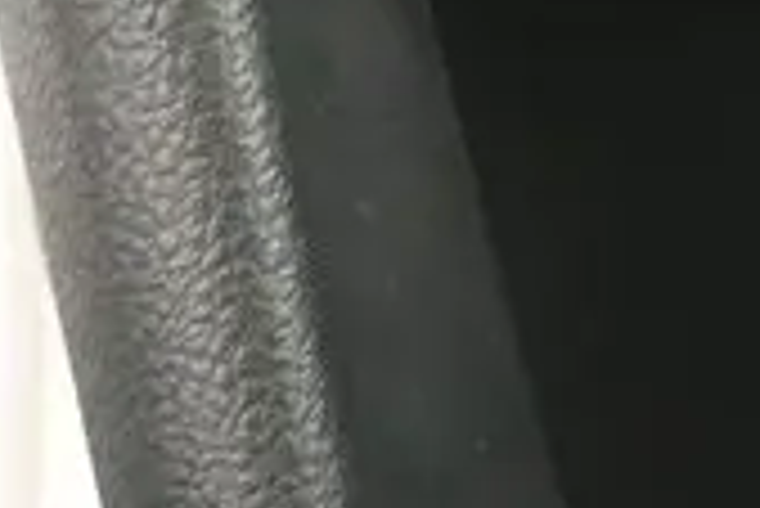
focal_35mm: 187
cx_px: 1983
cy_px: -888
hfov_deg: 9.5
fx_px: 3942
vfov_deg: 6.8
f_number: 3.8
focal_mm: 20.5
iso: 4000
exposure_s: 1/60
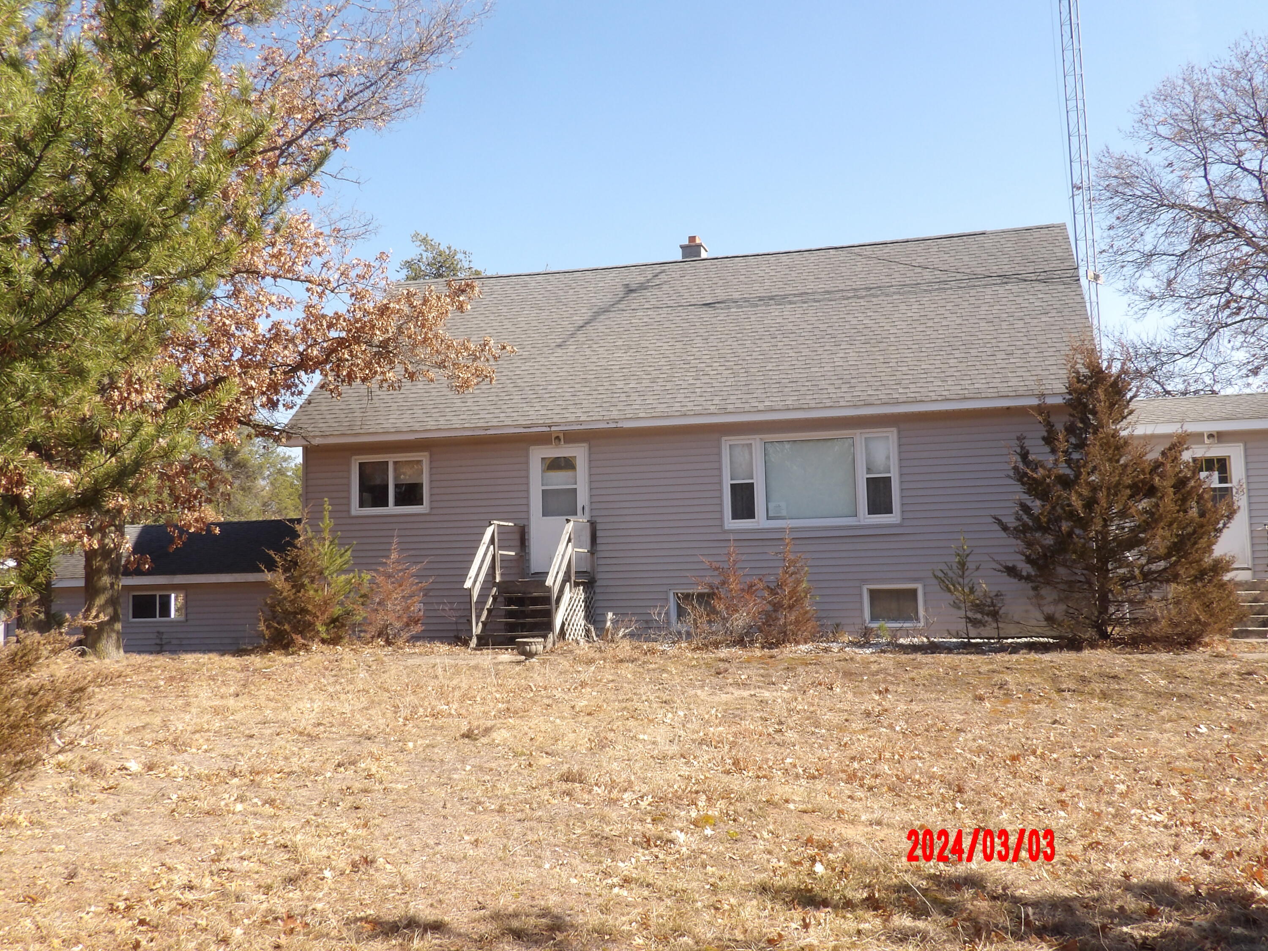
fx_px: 1209
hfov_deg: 55.4
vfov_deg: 42.9
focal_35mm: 33
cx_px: 634
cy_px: 476
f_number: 7.1
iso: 100
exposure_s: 1/110
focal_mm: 5.9
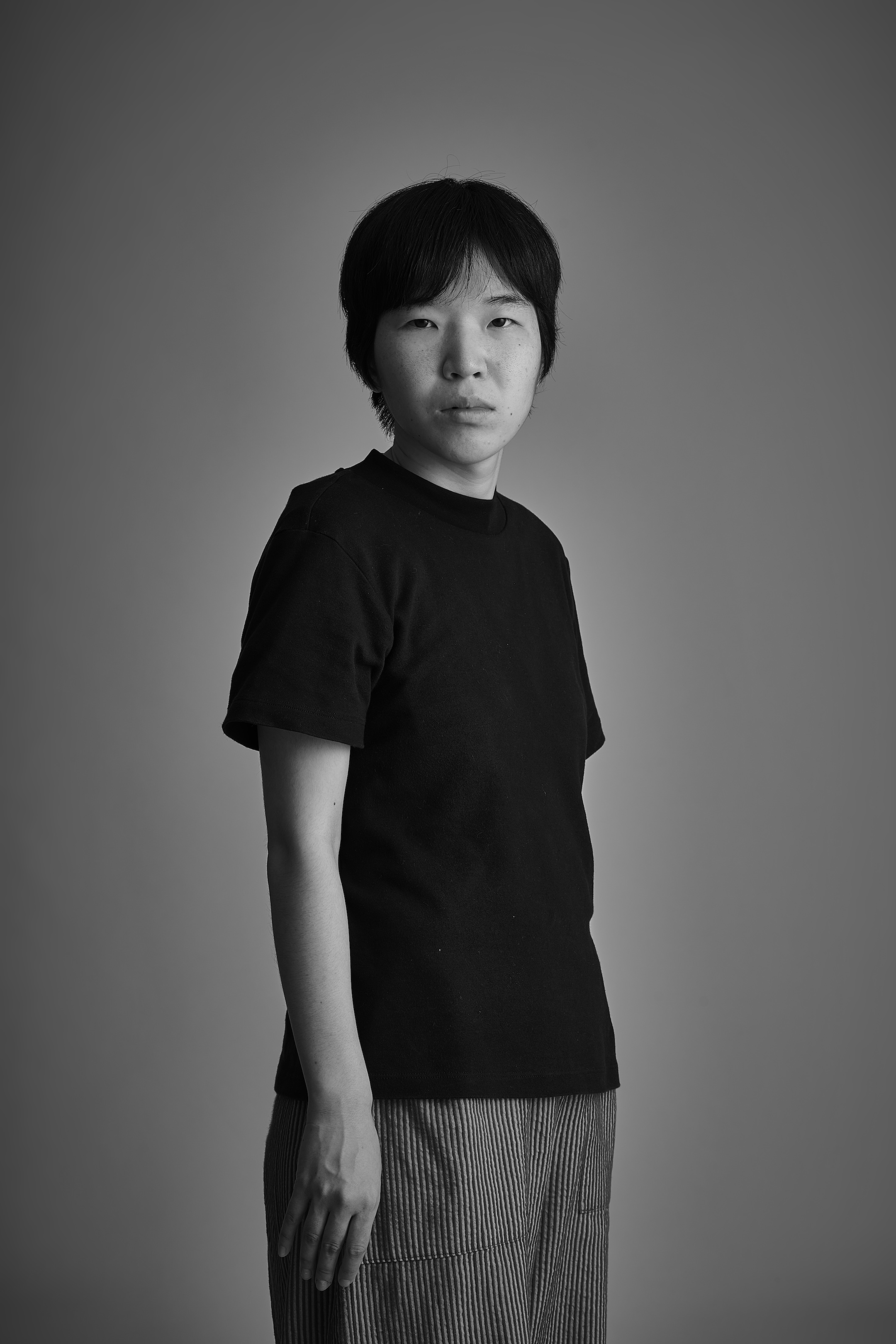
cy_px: 672
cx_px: 448
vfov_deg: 19.5
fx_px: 3920
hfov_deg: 13.0
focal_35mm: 105
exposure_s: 1/160
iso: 64
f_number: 10
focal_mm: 105
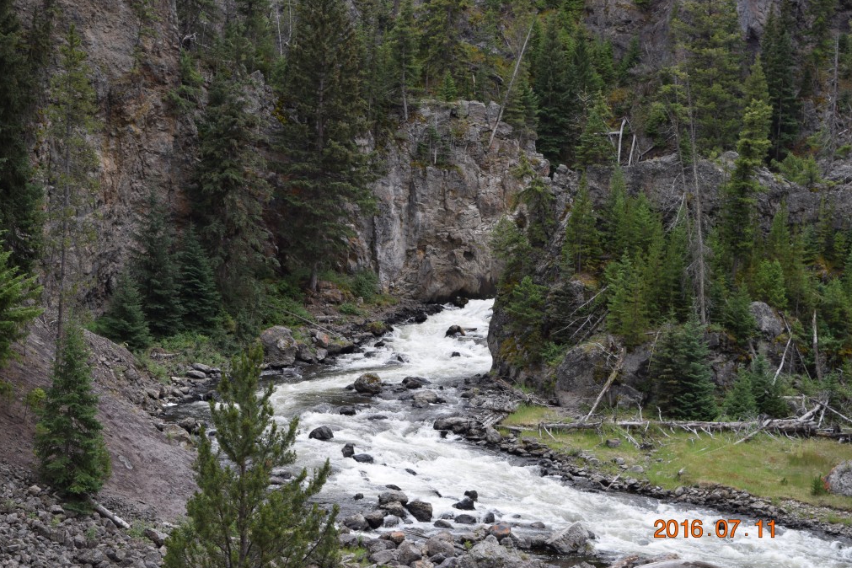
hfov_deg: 25.7
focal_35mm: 79
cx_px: 427
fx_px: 1870
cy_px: 285
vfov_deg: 17.3
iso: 400
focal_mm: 52
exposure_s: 1/250
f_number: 8
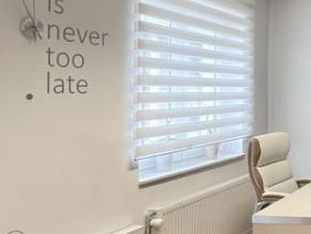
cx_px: 436
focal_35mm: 43
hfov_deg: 30.5
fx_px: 387
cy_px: 89
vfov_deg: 33.5
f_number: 1.8
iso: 125
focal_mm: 1.57
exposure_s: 1/100
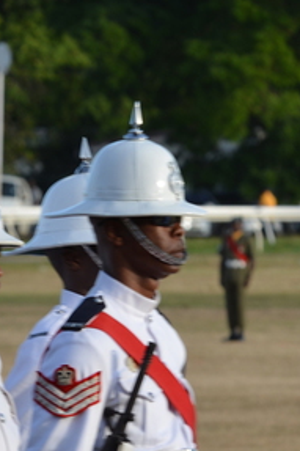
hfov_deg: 1.9
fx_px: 8913
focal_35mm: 712
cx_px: 27
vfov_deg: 2.9
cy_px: 304
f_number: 9
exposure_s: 1/125
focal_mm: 195
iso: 100
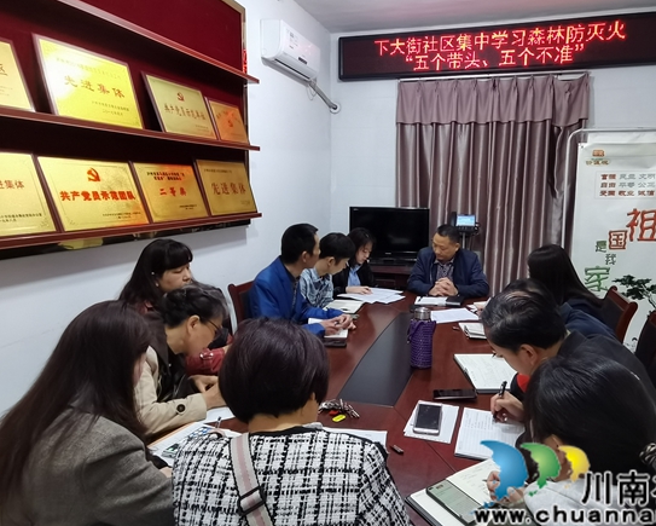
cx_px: 370
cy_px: 261
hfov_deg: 72.3
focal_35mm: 23
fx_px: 447
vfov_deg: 60.9
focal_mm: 1.78
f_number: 2.4
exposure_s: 1/33.3
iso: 250
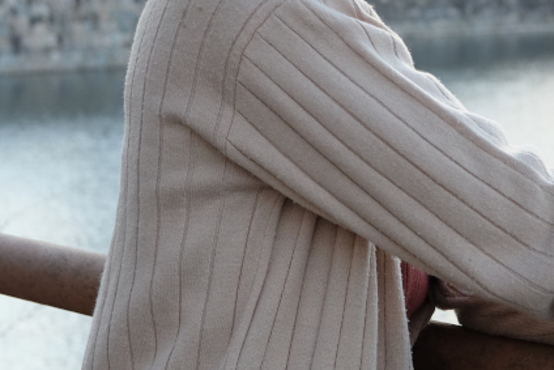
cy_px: 54
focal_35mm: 150
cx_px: 367
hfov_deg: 13.7
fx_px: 2309
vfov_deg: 9.1
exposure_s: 1/125
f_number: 5
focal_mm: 35
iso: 400
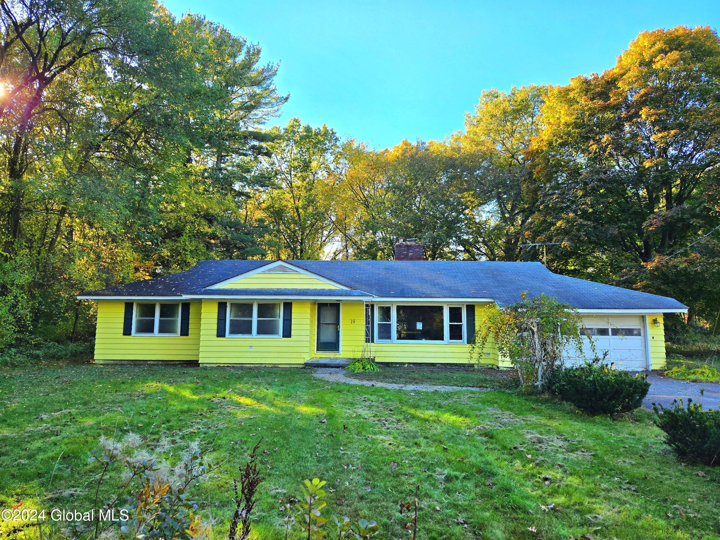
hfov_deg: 73.9
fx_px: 478
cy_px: 270
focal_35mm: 23
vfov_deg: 58.9
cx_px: 360
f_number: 1.8
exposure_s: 1/2000
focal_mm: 5.4
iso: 80
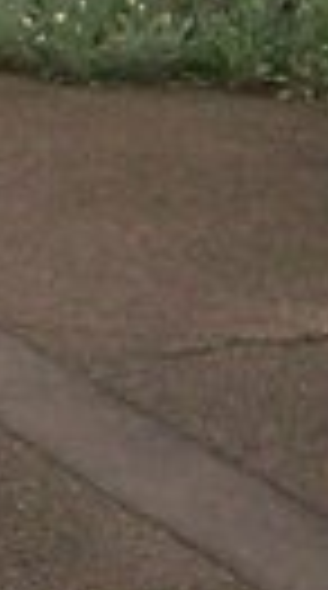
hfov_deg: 3.5
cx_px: -1584
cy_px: -757
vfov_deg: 6.9
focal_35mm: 300
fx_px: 4672
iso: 80
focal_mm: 6
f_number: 4.8
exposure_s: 1/590
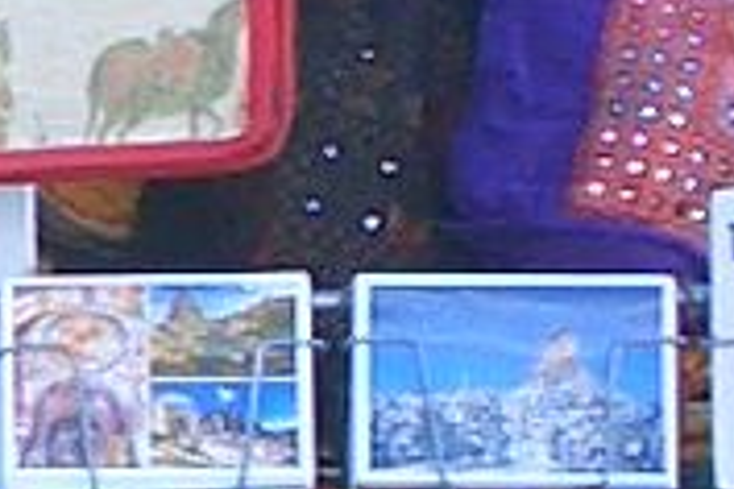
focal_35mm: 278
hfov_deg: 6.8
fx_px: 5668
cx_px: -1286
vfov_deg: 4.9
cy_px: 684
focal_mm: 5.6
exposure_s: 1/250
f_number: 3.5
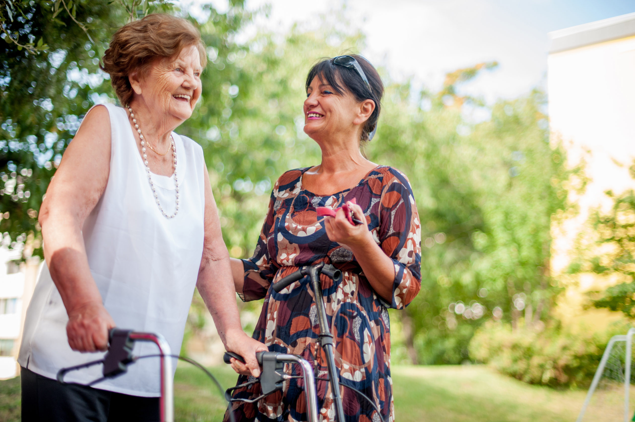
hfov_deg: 39.6
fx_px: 881
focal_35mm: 50
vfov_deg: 27.0
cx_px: 318
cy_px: 211
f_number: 1.4
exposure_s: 1/800
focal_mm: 50
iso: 200
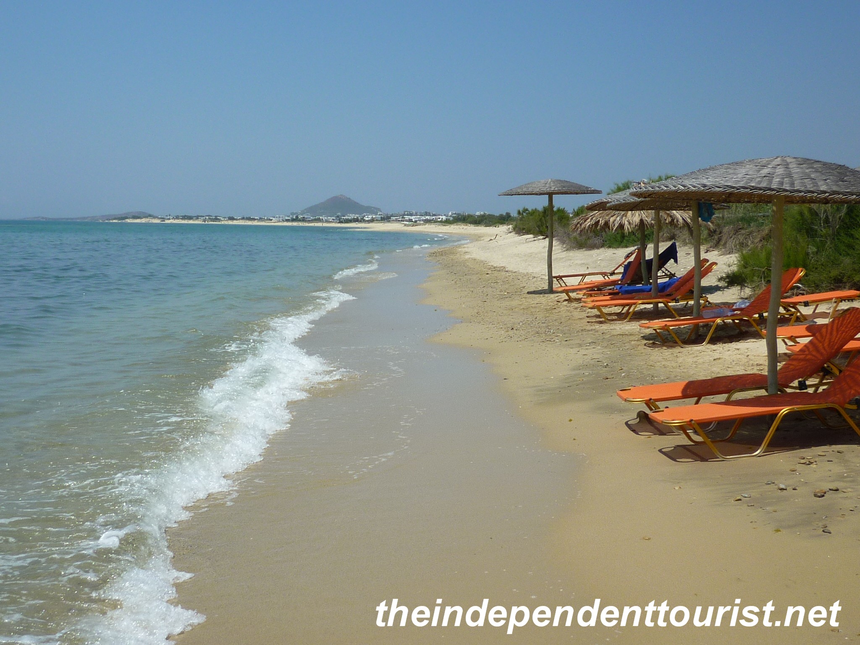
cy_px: 322
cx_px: 430
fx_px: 1093
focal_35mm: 44
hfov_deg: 42.9
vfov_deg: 32.9
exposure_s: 1/640
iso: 80
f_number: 5
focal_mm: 5.2
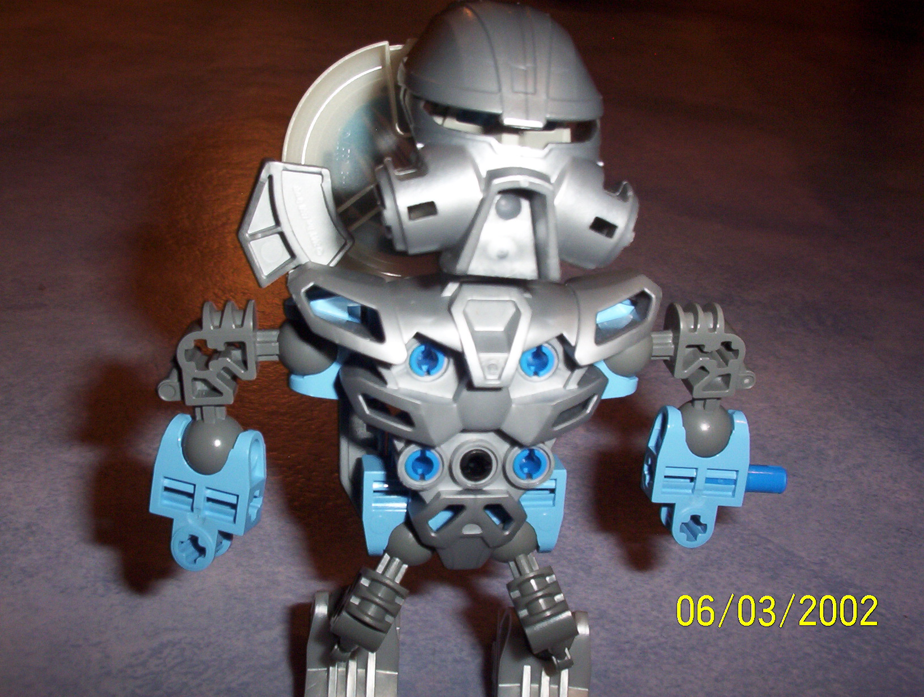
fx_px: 1043
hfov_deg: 47.8
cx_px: 462
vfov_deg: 37.0
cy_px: 348
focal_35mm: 39
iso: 140
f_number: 4.5
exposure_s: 1/30
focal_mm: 6
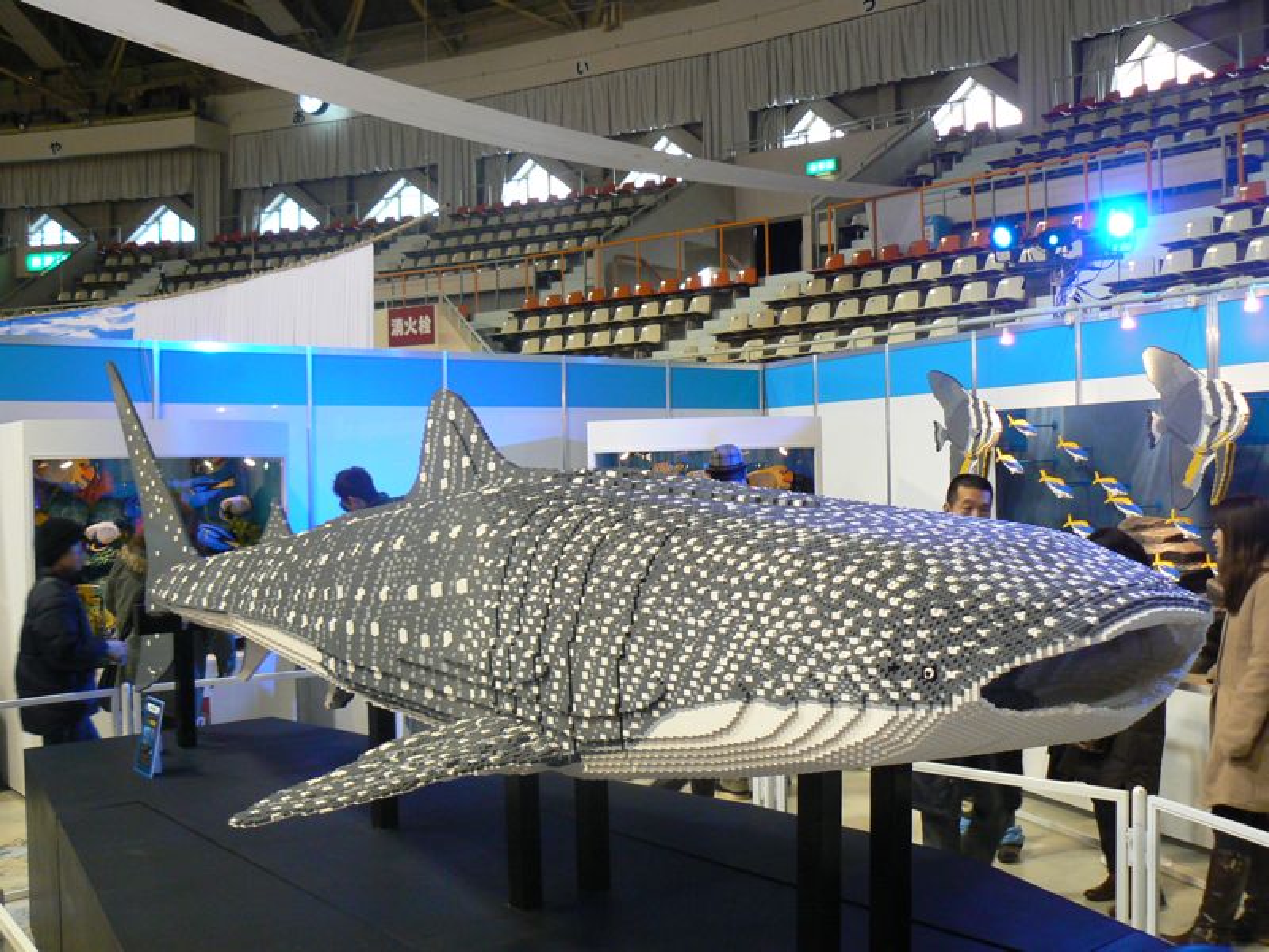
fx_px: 1320
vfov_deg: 39.7
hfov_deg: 51.4
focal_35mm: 36
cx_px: 634
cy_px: 476
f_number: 2.8
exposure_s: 1/30
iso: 200
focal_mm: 6
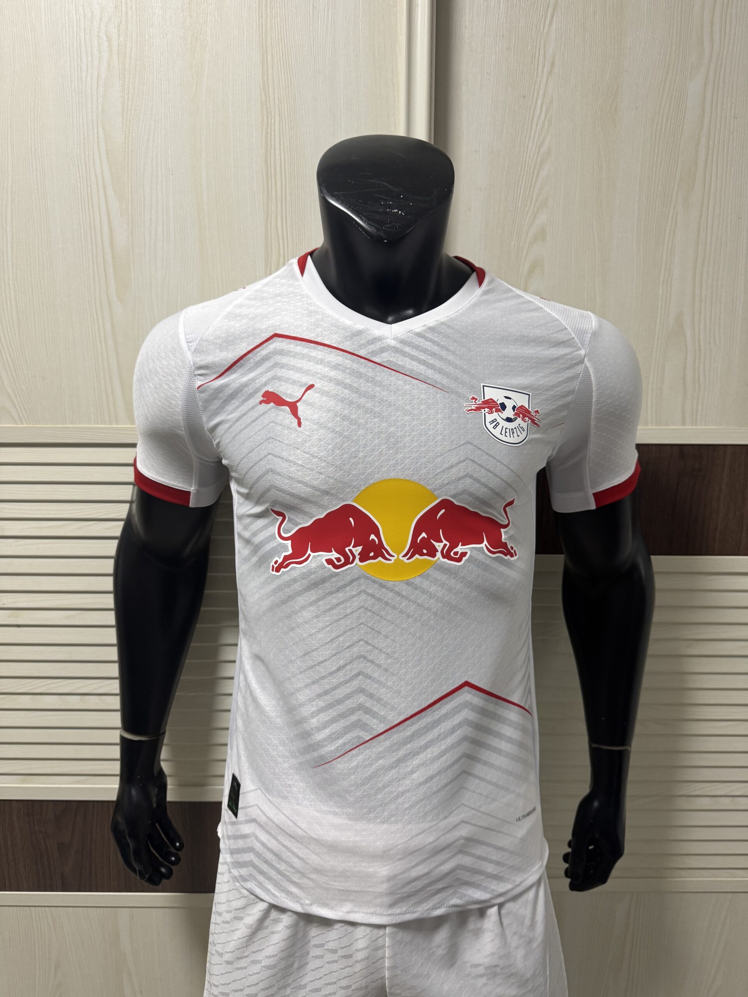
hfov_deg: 56.8
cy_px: 498
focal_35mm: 24
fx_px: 691
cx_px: 374
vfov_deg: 71.6
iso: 200
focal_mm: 6.76
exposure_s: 1/78
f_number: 1.78
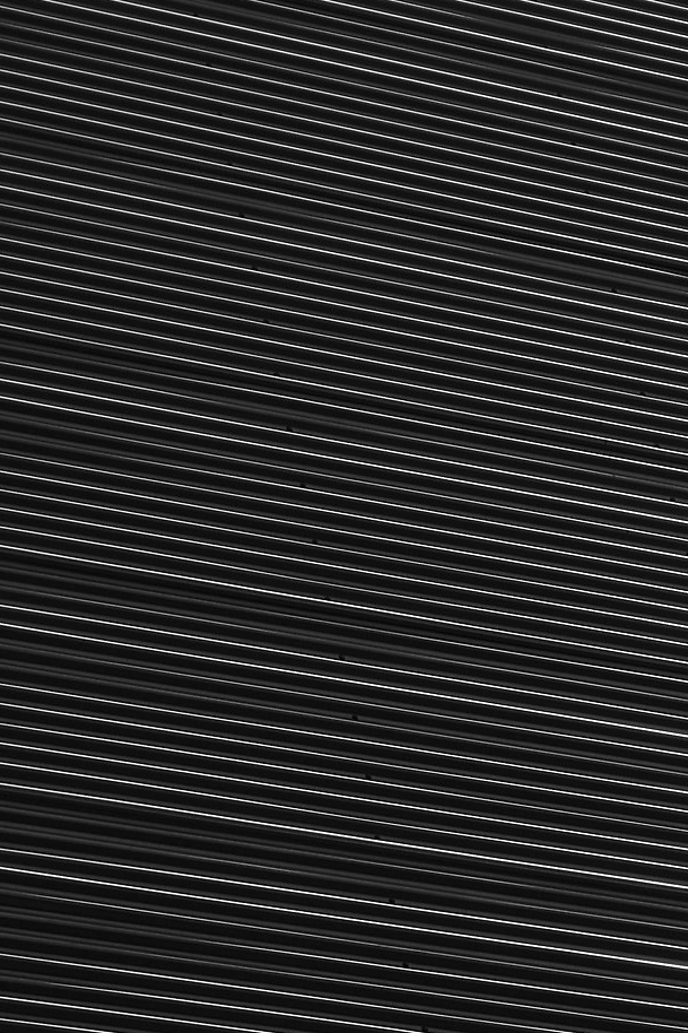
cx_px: 780
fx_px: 6251
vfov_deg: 9.4
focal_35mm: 218
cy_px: 747
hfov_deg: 6.3
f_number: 9
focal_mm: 55
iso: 200
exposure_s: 1/1000
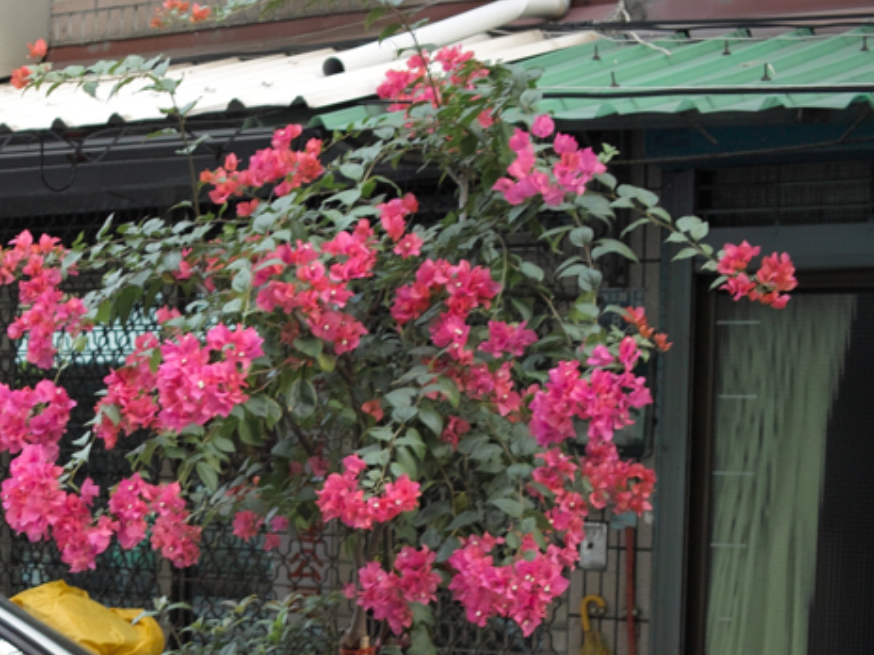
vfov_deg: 16.7
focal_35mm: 87
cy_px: 593
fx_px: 2197
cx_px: 4
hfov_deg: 21.7
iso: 200
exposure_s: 1/50
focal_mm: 24.2
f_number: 2.8
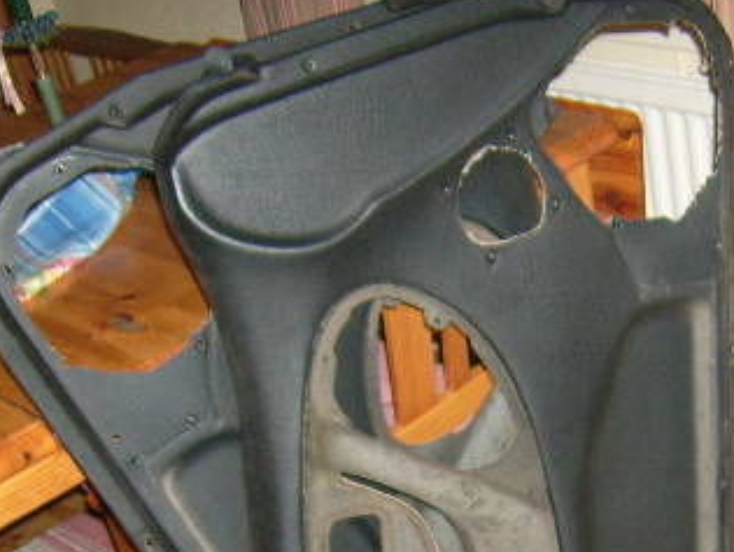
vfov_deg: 20.2
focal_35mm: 71
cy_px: 545
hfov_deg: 27.1
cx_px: 517
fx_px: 1507
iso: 100
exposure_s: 1/60
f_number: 2.8
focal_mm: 5.95
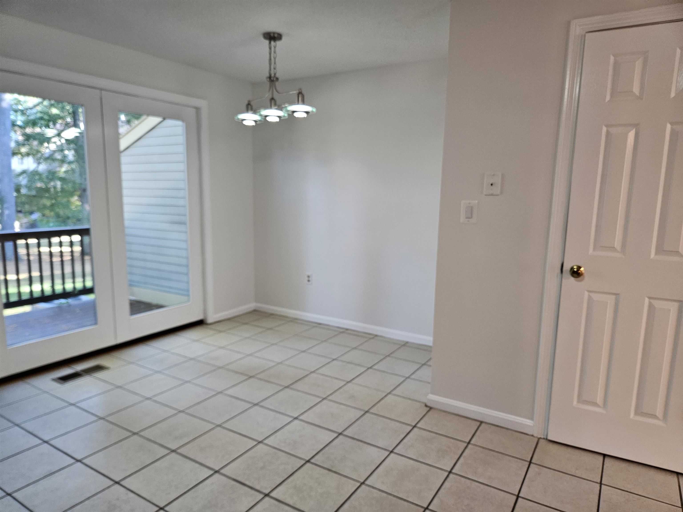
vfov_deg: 58.9
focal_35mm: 23
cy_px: 256
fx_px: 454
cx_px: 342
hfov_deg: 73.9
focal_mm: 5.4
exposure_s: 1/120
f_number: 1.8
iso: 200
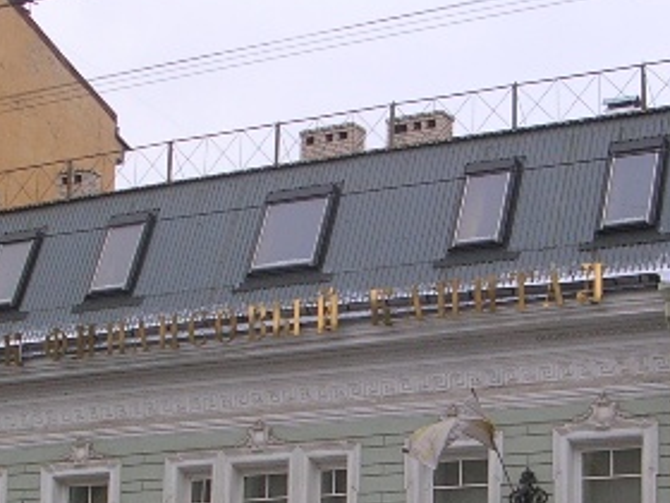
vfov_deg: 14.7
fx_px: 1936
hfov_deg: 19.6
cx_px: 371
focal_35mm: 100
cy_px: 416
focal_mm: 5.8
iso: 50
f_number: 2.8
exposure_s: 1/90.1
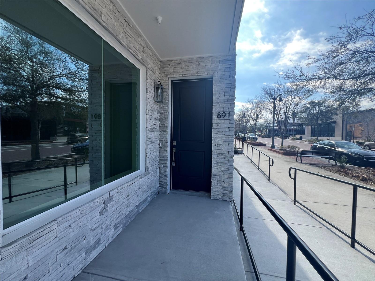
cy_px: 140
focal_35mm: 13
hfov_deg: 106.2
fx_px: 141
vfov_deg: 89.9
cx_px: 188
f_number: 1.8
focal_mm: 1.57
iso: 32
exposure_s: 1/464
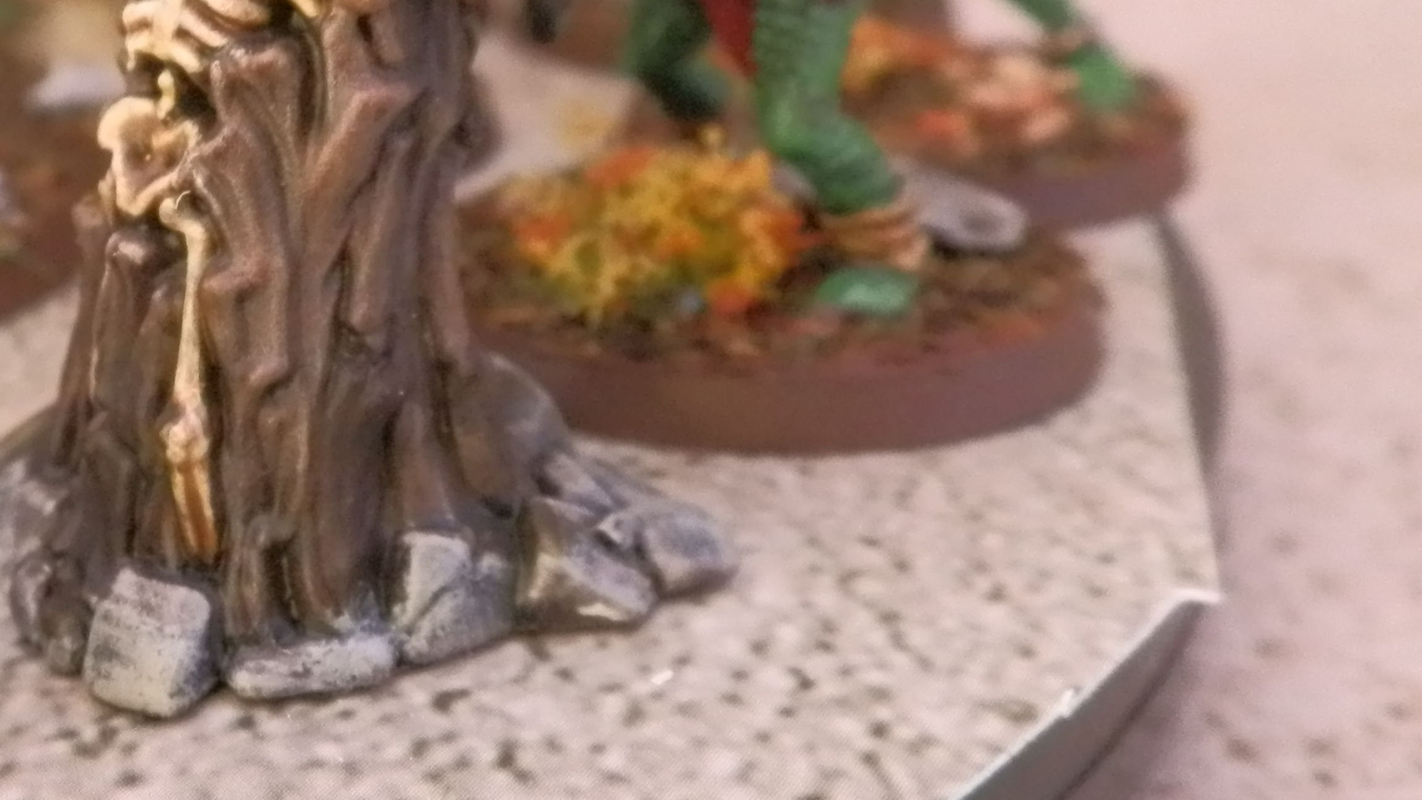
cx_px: 138
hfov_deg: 34.5
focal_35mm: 57
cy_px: 211
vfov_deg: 20.9
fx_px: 2149
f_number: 3.1
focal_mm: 5
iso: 400
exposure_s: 1/80
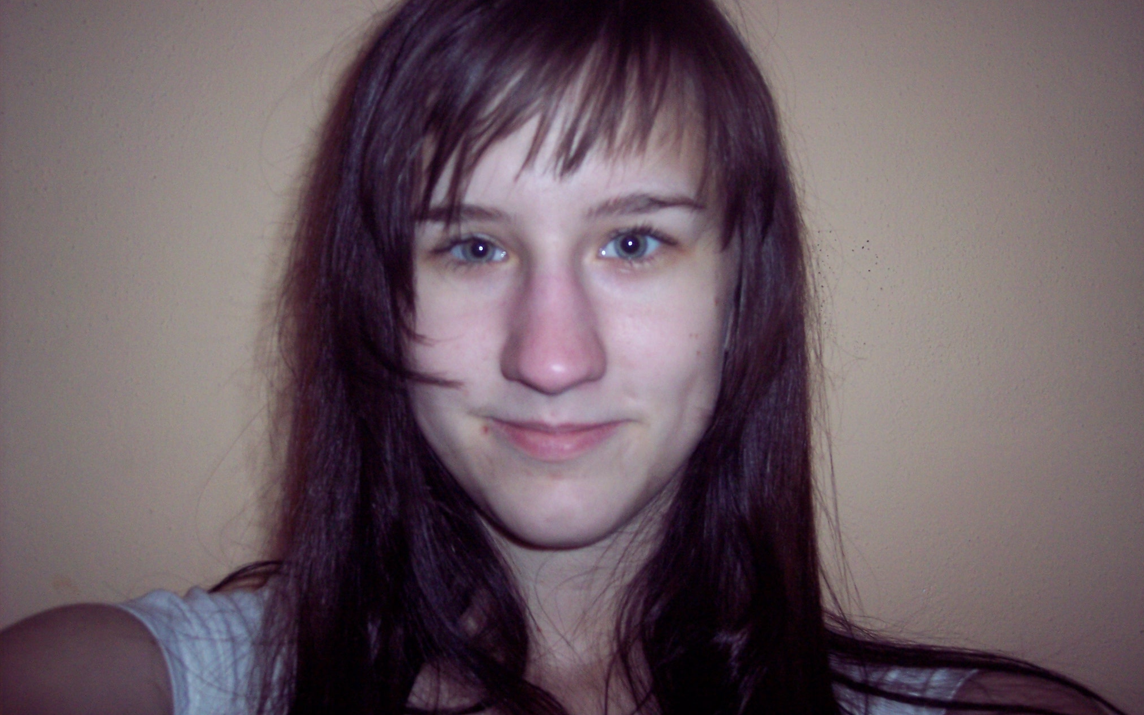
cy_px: 297
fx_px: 1309
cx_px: 580
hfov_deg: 47.2
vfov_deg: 30.5
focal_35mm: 42
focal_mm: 8
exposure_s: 1/60
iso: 200
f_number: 2.8
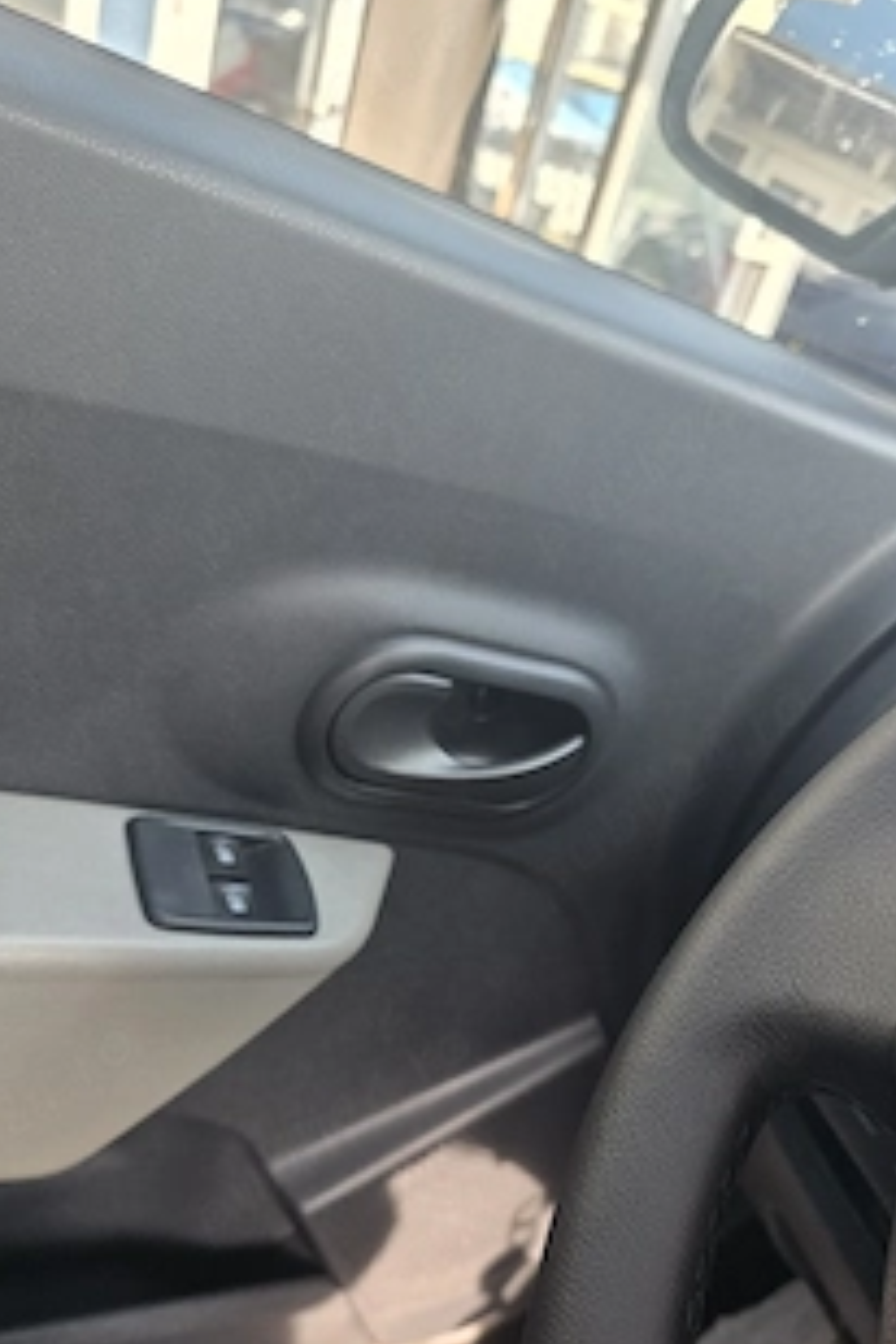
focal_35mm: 31
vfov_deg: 59.5
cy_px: 844
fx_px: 1157
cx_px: 418
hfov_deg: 42.3
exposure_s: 1/182
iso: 64
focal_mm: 6.3
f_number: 1.7
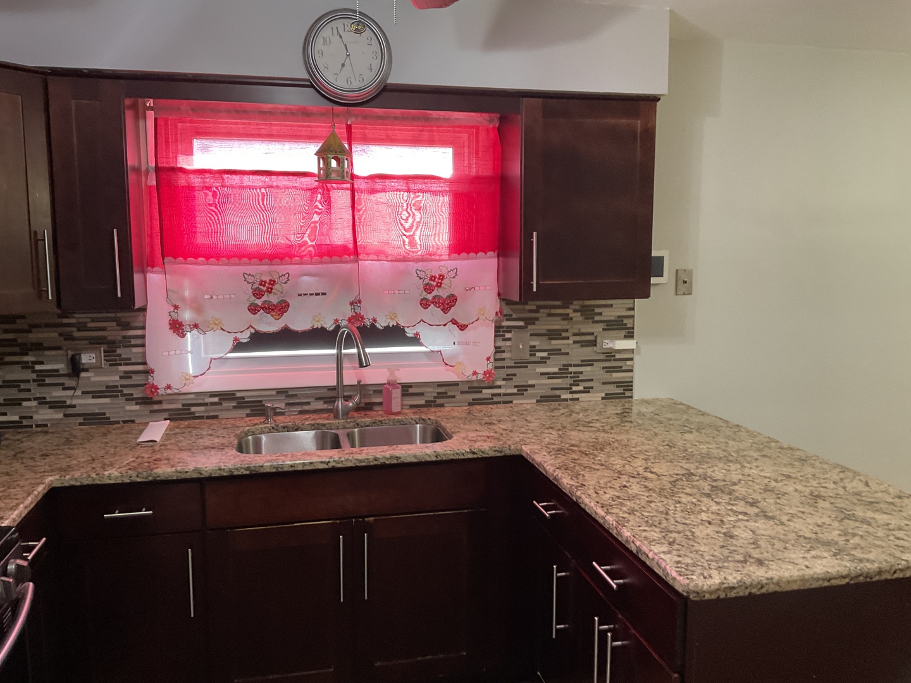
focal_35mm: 29
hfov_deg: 61.7
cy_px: 342
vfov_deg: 48.2
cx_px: 456
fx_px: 763
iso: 125
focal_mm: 3
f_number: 1.8
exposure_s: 1/60
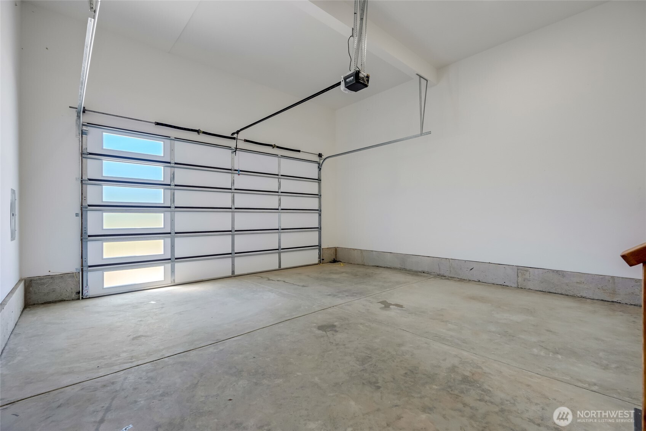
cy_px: 216
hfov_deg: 96.7
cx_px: 323
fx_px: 287
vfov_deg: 73.7
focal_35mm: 16
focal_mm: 16
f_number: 9
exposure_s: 1/320
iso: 400
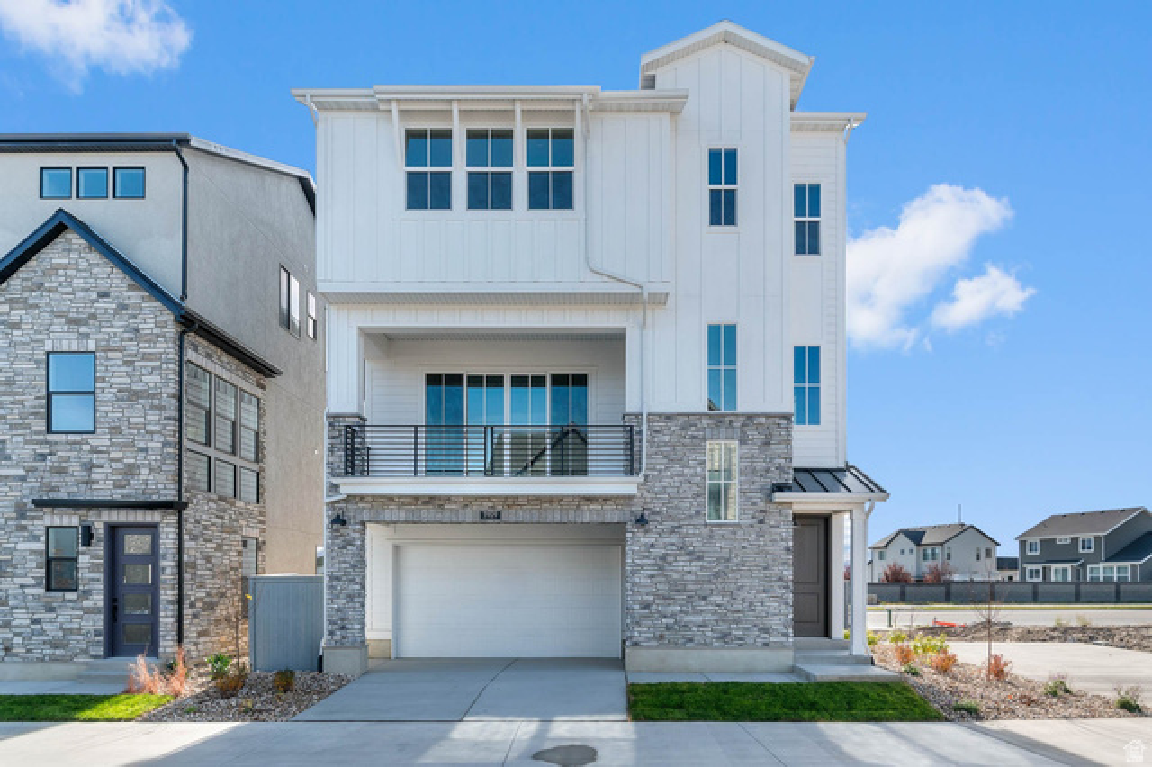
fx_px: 704
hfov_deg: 78.6
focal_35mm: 22
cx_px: 576
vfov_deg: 57.2
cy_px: 384
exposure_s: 1/100
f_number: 8
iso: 320
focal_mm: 22
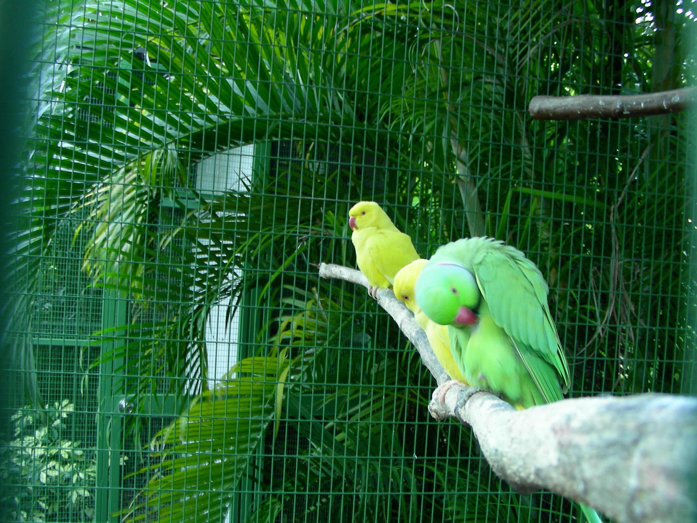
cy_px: 262
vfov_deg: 37.7
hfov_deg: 49.0
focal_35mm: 38
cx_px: 348
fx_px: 765
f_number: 3.5
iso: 50
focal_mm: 6.3
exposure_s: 1/4.9
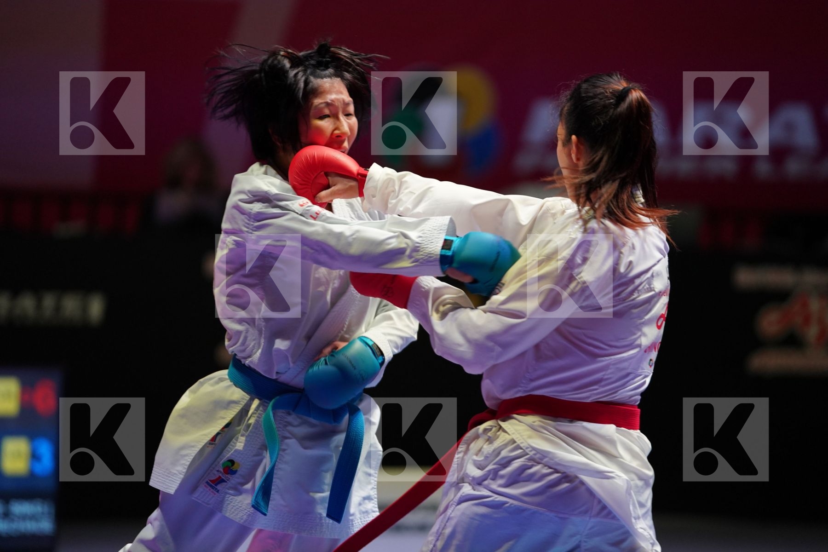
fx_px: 4462
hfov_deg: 10.6
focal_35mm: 194
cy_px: 276
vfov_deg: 7.1
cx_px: 414
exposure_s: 1/1000
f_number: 2.8
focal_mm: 194
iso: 2000
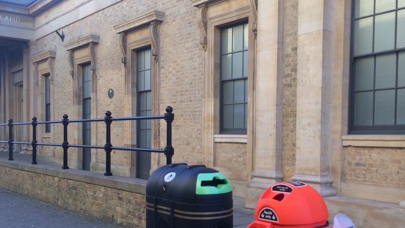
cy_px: 151
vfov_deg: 27.6
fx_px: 462
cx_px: 252
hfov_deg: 47.0
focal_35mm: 43
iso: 32
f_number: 2.2
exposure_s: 1/128
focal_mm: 4.15
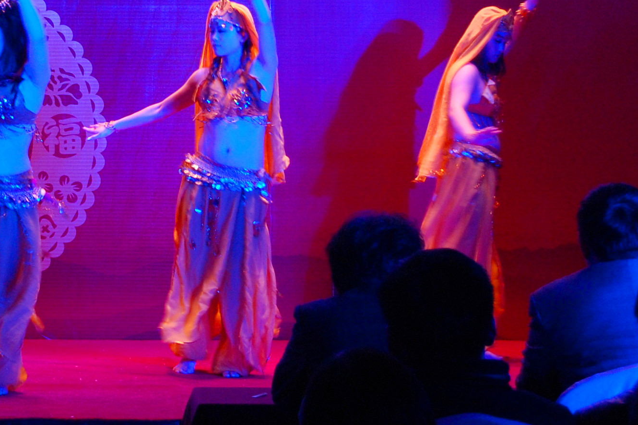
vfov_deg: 8.8
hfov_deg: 13.0
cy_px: 50
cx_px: 20
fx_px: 2763
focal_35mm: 156
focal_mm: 46
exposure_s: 1/25
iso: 800
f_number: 5.3
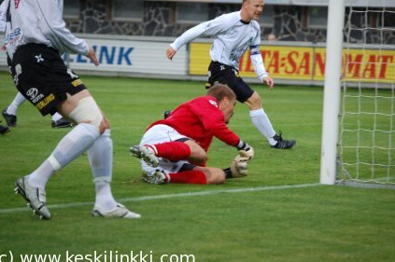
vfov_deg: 6.2
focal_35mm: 222
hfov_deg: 9.3
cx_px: 224
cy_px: 114
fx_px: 2429
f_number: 5
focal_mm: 125
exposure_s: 1/250
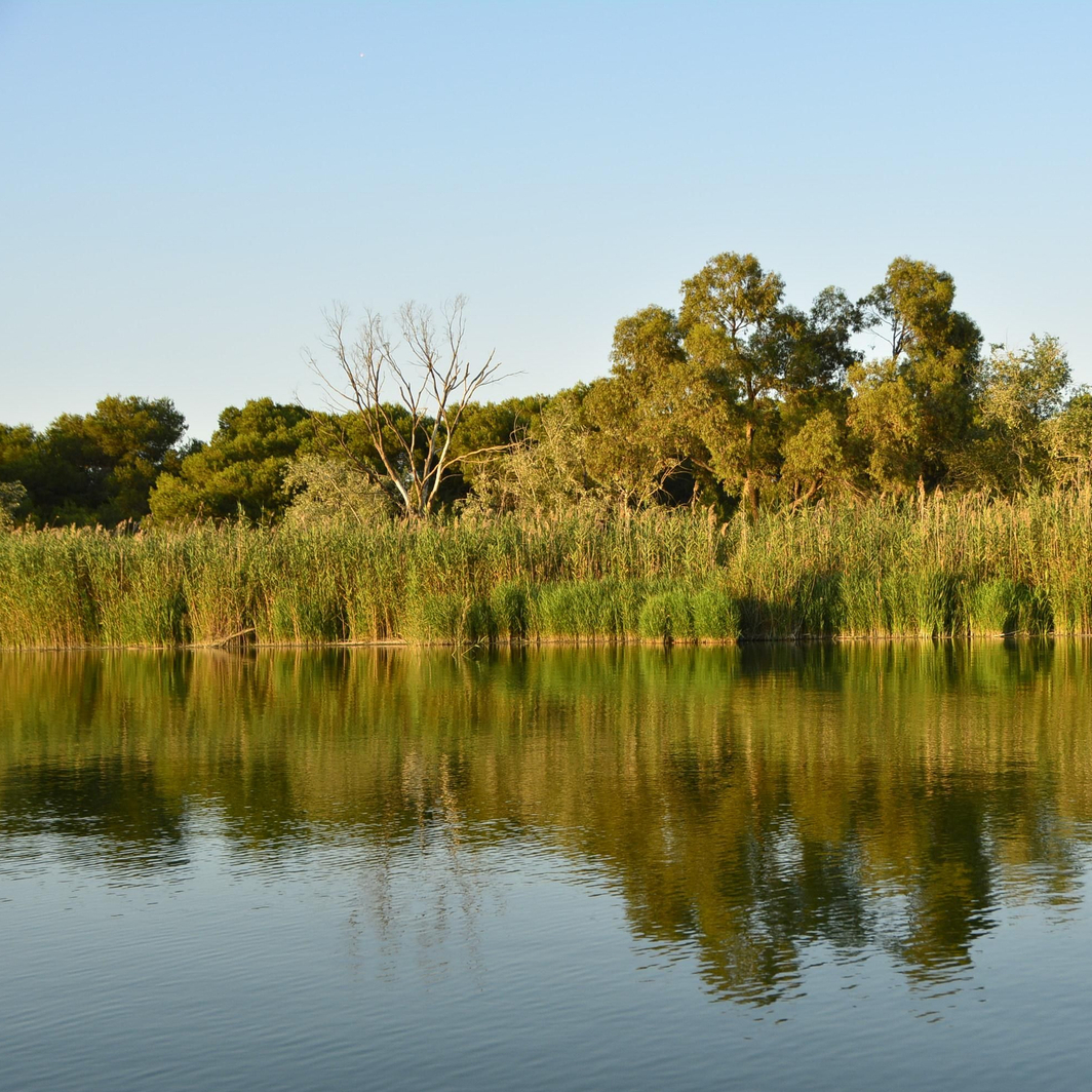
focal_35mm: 56
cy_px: 548
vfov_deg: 30.7
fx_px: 1986
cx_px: 756
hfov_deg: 30.4
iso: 320
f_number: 5.6
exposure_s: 1/400
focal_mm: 29
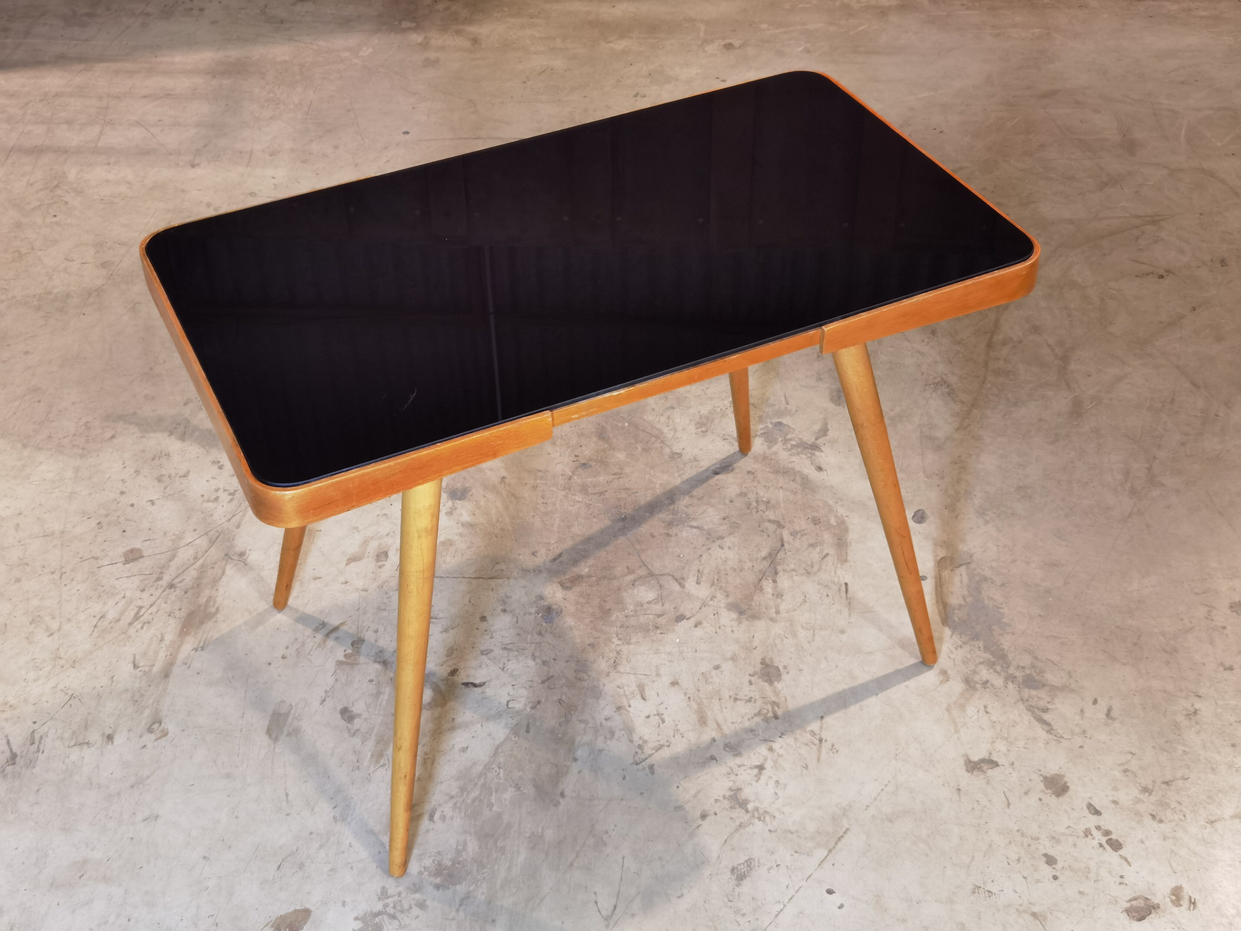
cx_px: 620
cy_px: 466
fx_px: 1649
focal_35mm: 46
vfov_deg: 31.5
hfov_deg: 41.2
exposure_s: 1/50
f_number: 1.9
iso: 200
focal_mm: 6.71
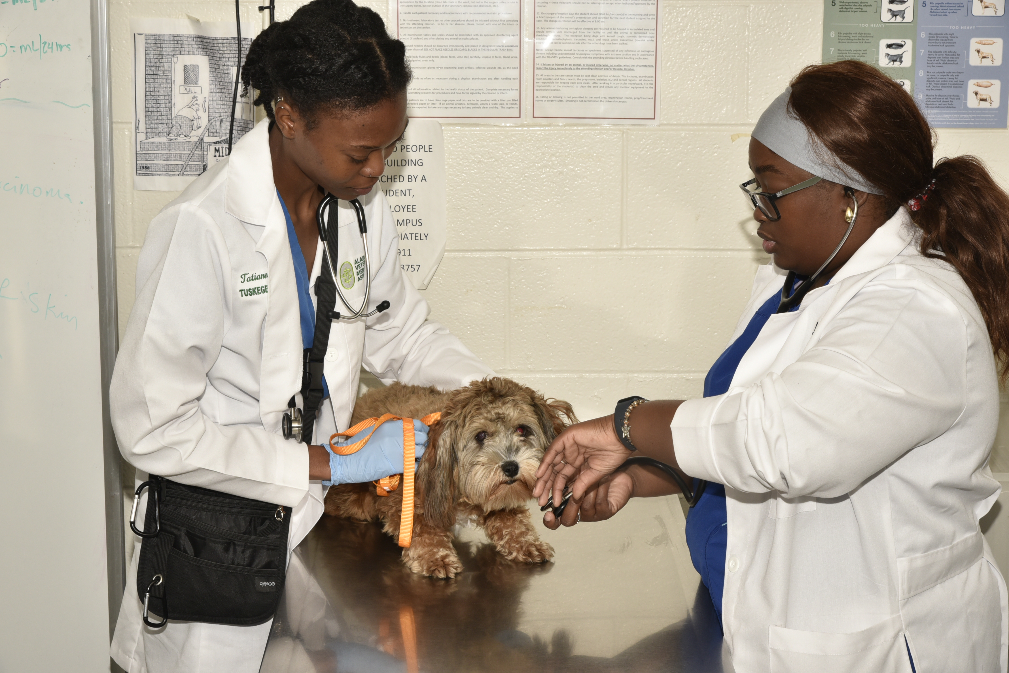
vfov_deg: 19.5
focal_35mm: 70
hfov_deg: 28.8
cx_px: 504
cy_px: 336
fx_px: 1962
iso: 640
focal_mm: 70
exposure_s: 1/125
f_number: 13
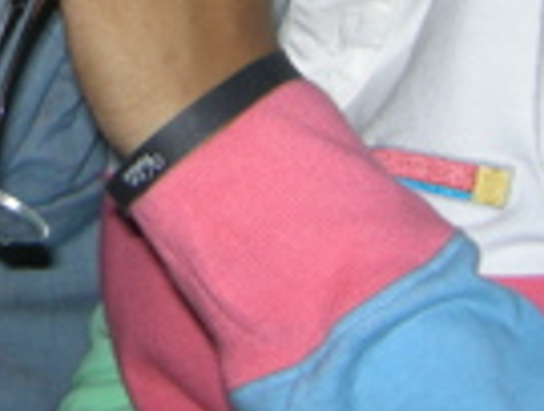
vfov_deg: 10.7
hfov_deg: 14.5
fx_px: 2096
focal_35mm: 133
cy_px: -244
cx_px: -40
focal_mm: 7.5
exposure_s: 1/60
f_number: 2.7
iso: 64
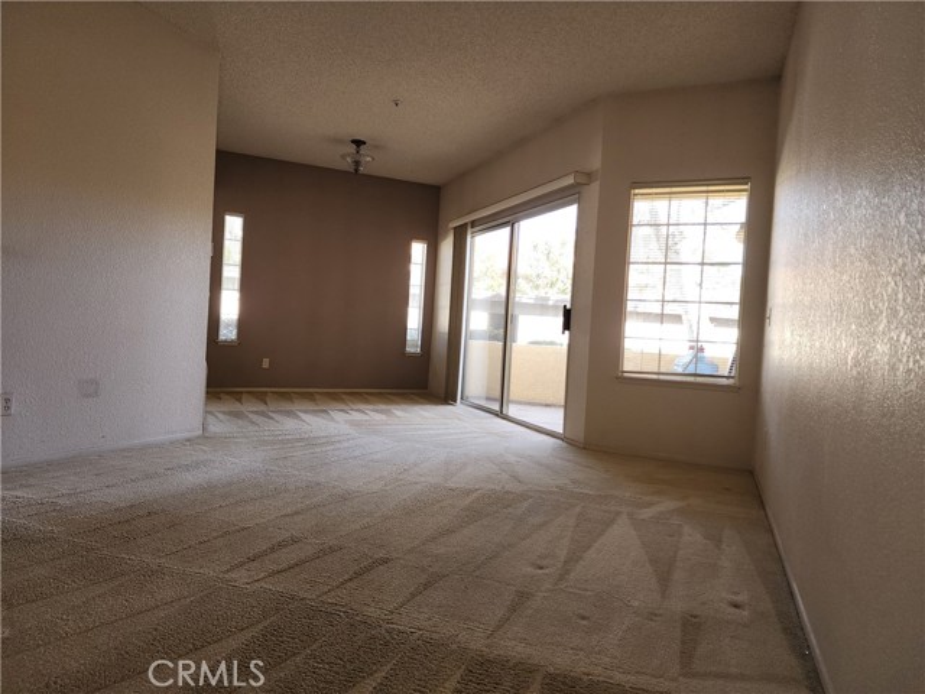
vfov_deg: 58.9
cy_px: 347
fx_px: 615
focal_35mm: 23
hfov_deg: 73.9
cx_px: 462
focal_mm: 6.4
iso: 40
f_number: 1.8
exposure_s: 1/60
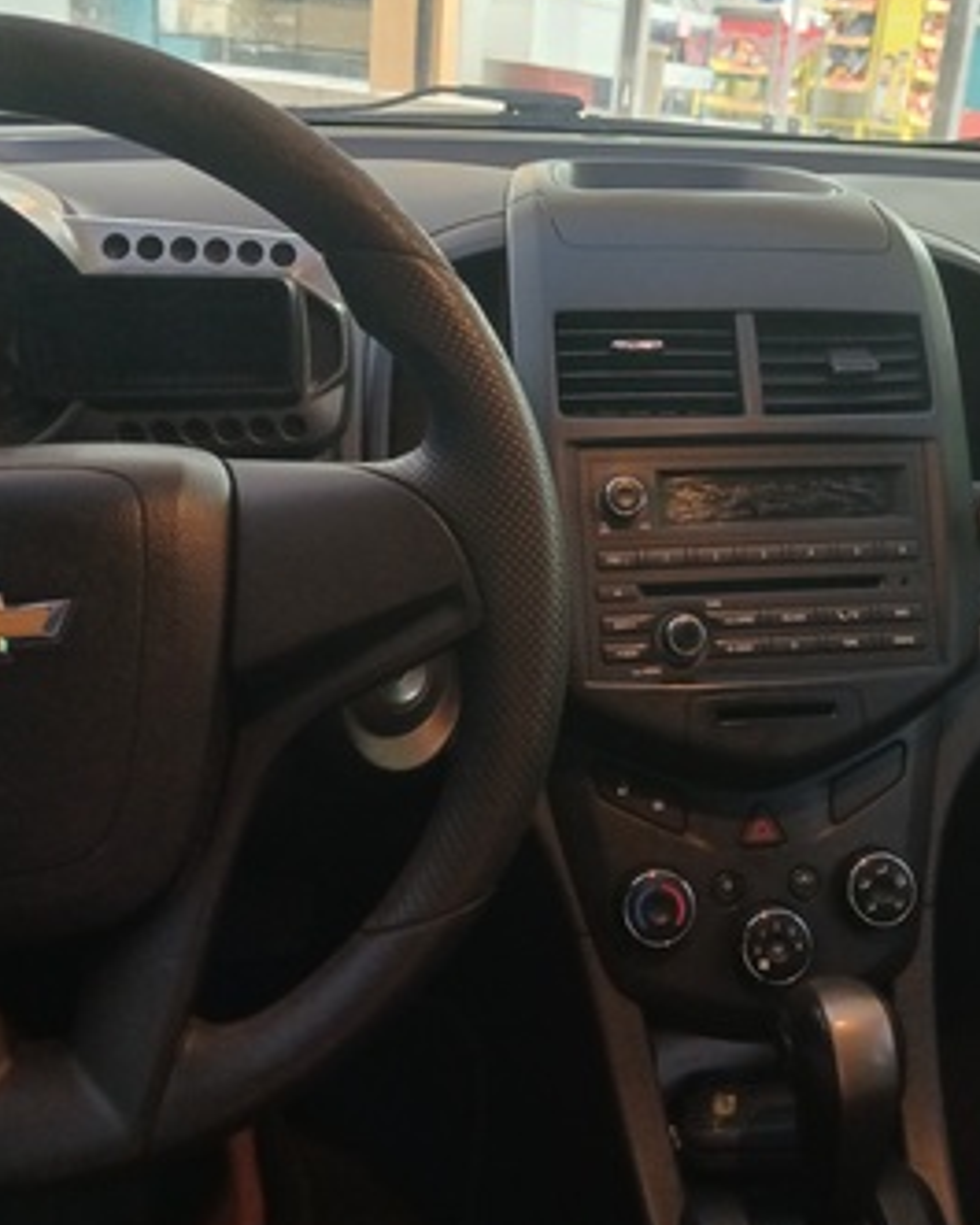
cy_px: 612
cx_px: 656
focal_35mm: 35
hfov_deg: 41.7
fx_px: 1268
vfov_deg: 51.5
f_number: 1.8
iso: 800
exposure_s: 1/20
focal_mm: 3.98
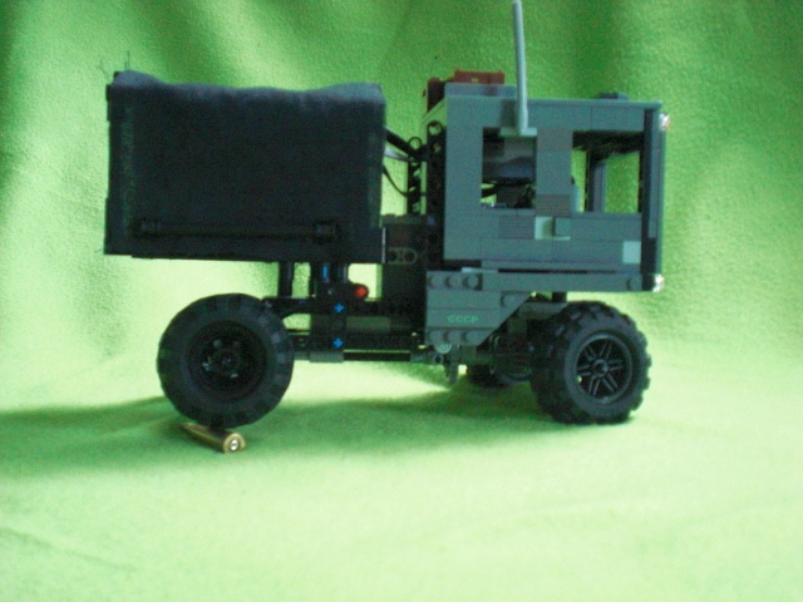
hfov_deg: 37.5
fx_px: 1183
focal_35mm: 51
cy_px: 301
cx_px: 402
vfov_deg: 28.6
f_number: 3.6
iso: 800
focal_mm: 8.44
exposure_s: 1/13
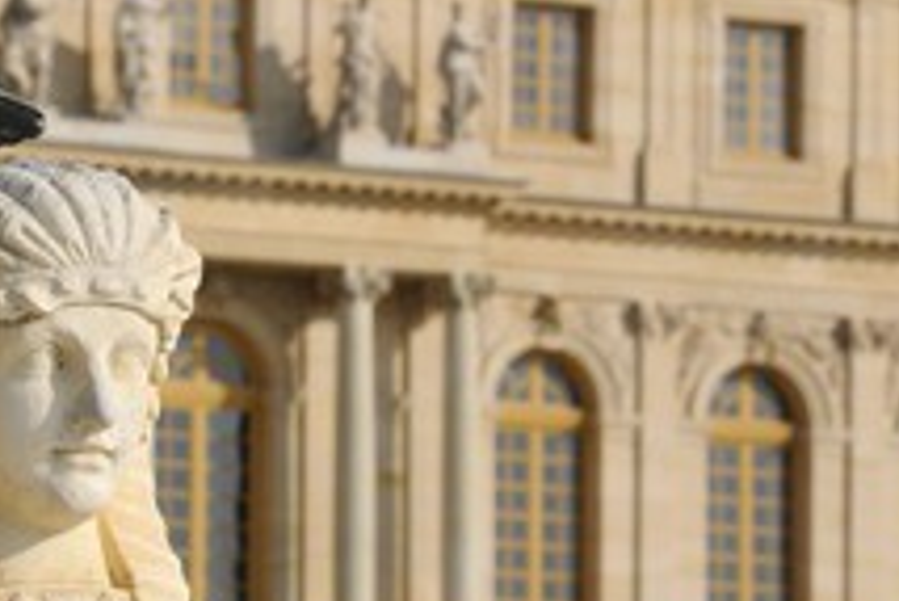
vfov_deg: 4.7
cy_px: 509
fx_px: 7347
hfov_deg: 7.0
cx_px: 65
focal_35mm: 294
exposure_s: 1/160
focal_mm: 150
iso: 100
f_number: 11
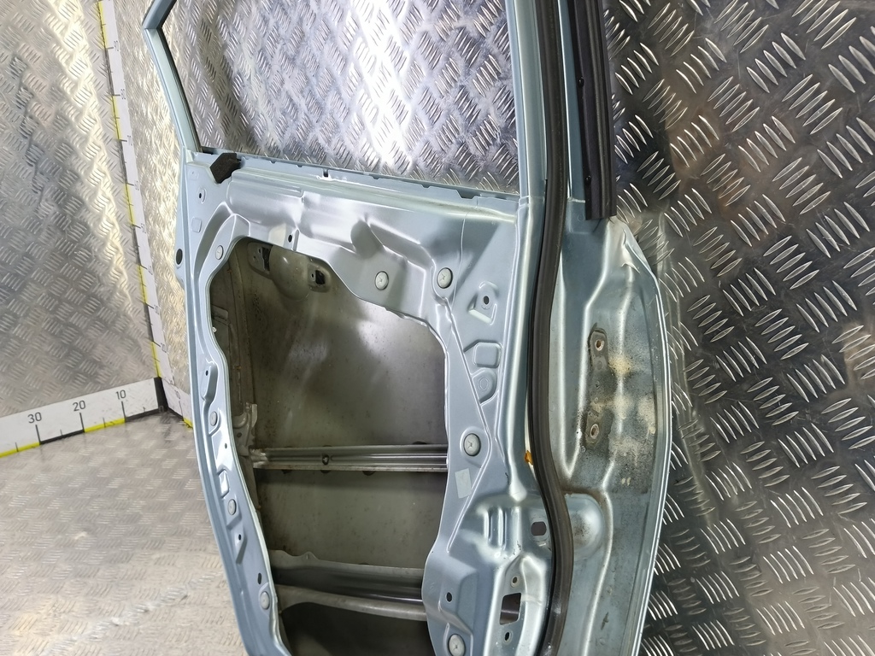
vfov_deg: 58.9
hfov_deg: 73.9
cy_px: 328
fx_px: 581
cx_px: 438
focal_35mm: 23
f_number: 1.6
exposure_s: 1/50
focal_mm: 4.11
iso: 179
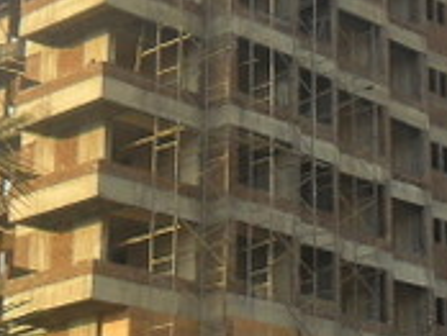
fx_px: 1603
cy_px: 64
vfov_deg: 11.9
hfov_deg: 15.6
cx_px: 444
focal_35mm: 124
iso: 100
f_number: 3.5
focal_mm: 4.9
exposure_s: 1/350
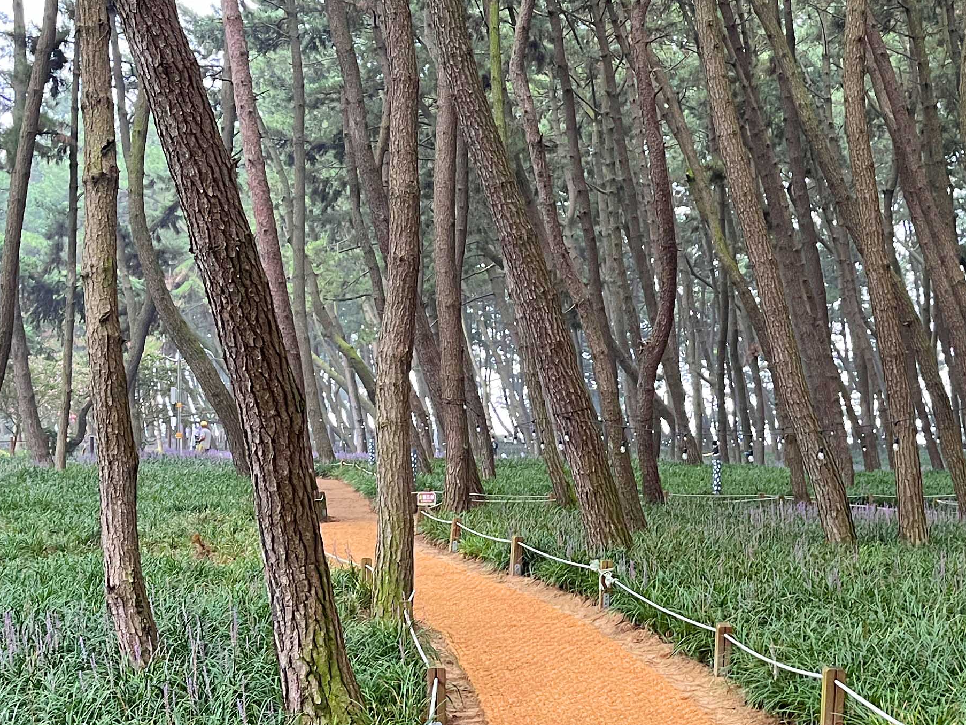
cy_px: 395
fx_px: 1619
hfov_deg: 33.0
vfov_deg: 25.2
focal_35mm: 58
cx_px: 638
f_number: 1.6
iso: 160
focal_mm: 5.1
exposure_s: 1/60
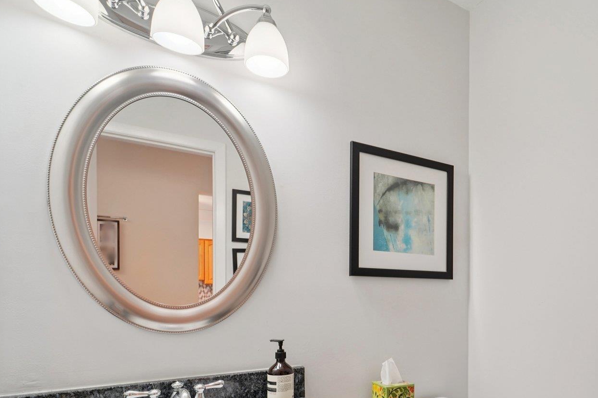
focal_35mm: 23
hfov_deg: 74.1
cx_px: 392
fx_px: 382
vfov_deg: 52.2
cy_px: 308
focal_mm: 14
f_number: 8
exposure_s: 1/13
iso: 400
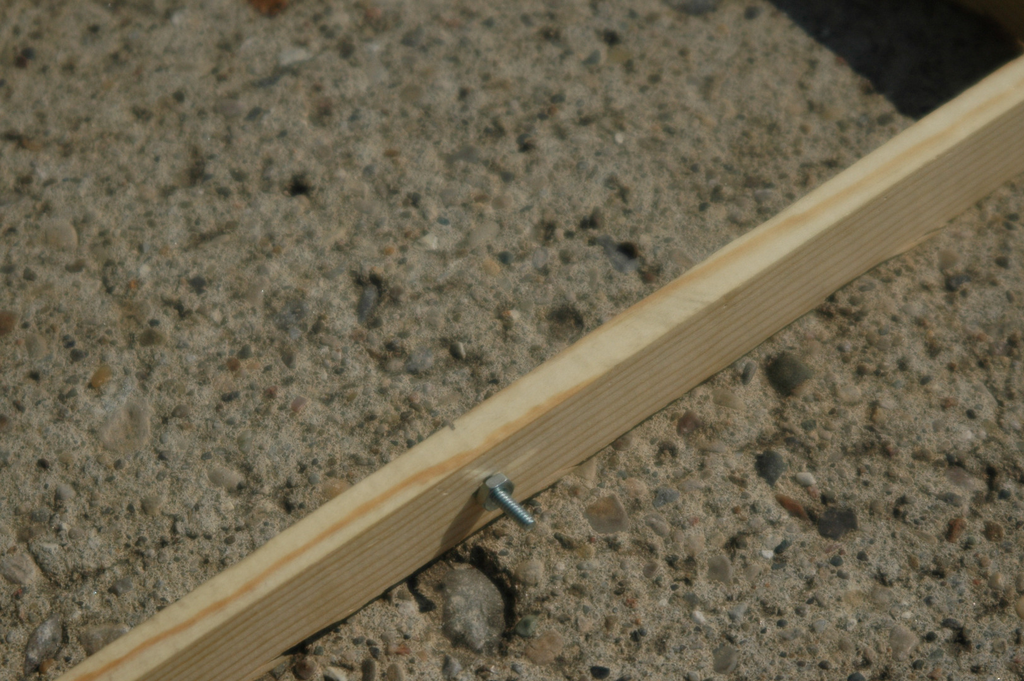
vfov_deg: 13.0
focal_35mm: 105
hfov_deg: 19.5
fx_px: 2984
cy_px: 340
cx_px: 512
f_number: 5.6
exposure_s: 1/4000
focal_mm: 70
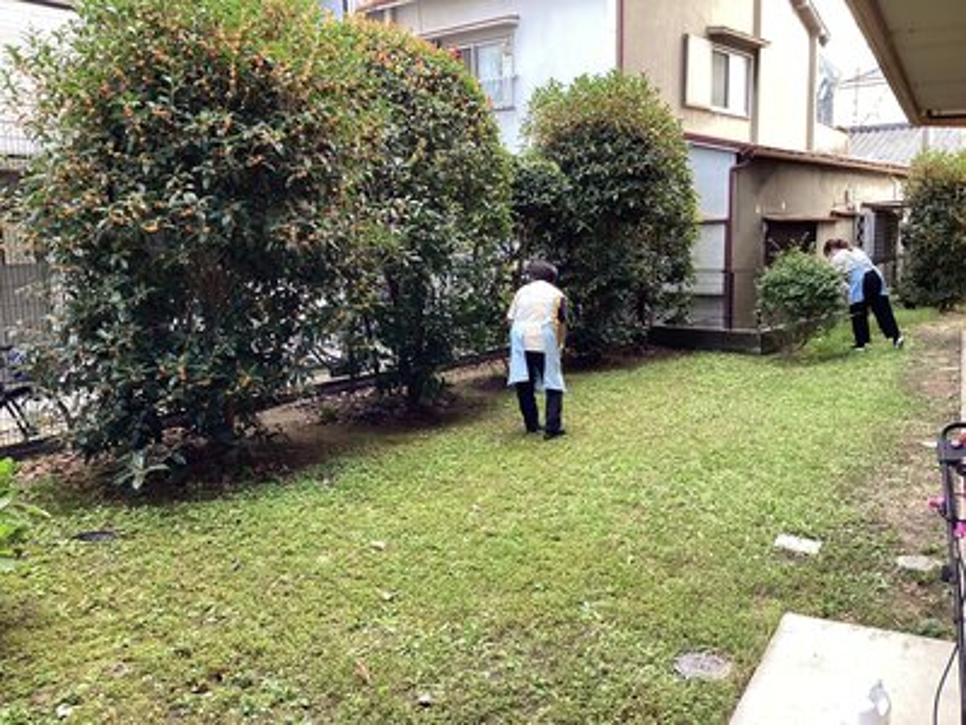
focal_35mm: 31
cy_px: 362
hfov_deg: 58.4
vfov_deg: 45.4
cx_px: 483
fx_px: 865
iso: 64
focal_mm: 3.3
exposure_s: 1/100
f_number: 2.4
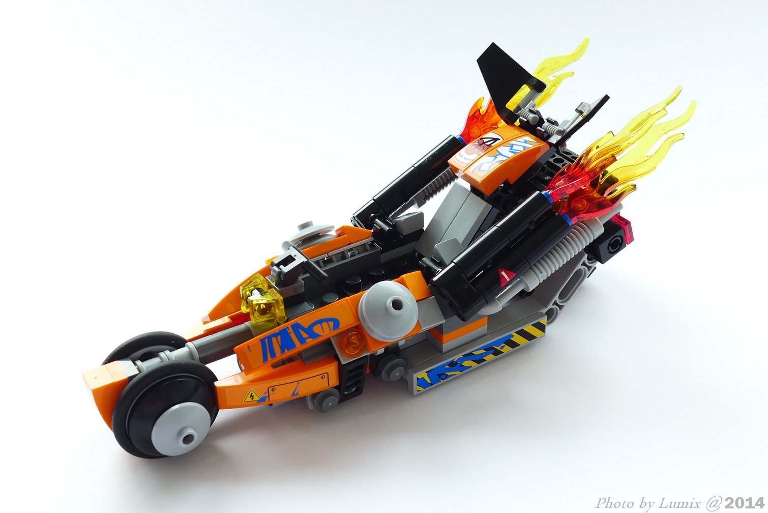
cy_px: 256
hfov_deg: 39.6
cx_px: 384
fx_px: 1067
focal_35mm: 50
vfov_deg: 27.0
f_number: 3.5
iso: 100
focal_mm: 9.8
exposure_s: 1/30
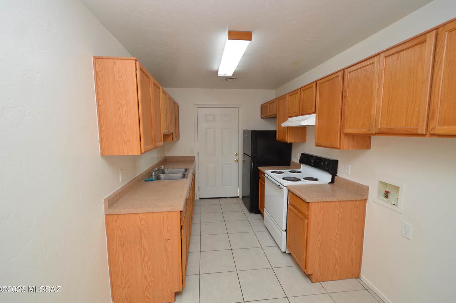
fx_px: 190
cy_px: 152
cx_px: 228
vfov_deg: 77.2
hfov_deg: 100.4
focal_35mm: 15
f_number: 4
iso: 400
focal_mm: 10
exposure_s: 1/60
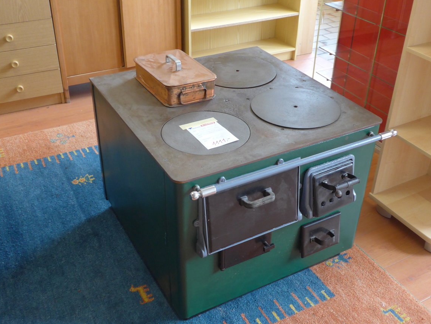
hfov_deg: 45.8
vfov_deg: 35.1
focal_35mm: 41
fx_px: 511
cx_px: 218
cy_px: 168
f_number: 2.5
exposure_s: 1/50
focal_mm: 8
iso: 400
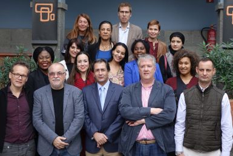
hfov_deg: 30.5
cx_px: 116
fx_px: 427
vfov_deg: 20.6
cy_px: 78
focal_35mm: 66
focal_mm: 24.28
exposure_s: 1/125
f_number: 2.8
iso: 125
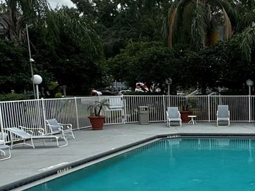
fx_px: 405
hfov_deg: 31.3
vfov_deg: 26.2
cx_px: 277
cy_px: 143
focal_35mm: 55
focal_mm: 2.22
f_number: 2.2
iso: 50
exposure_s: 1/1887
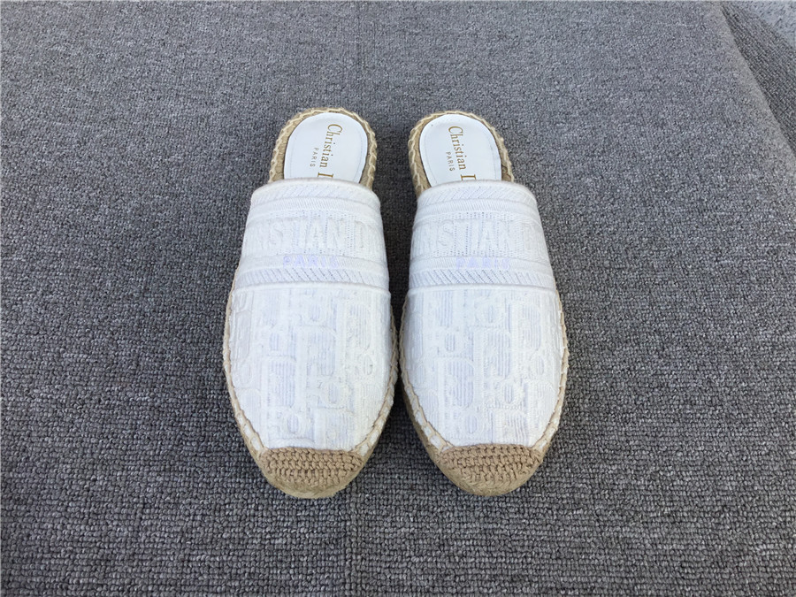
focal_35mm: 31
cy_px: 298
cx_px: 398
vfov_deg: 45.4
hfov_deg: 58.4
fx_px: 713
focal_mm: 3.3
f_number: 2.4
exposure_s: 1/220
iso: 25
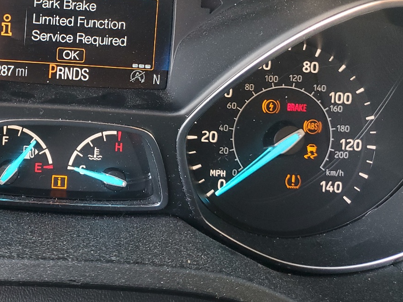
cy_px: 59
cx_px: 58
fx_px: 559
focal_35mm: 48
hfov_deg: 37.6
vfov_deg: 29.5
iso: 95
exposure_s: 1/120
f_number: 1.5
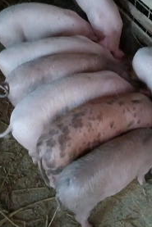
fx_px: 247
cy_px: 84
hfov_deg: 34.1
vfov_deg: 49.0
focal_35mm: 39
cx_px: 92
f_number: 1.8
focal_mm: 3.98
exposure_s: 1/16.7
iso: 2500
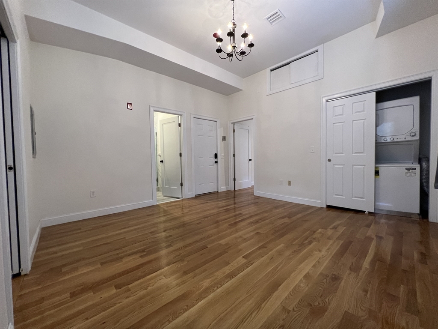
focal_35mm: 13
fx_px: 164
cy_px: 164
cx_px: 219
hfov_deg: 106.2
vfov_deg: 89.9
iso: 250
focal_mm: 1.57
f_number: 1.8
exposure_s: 1/60
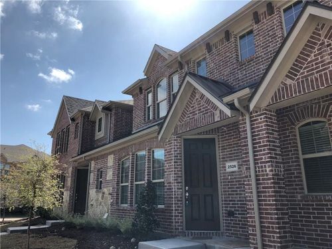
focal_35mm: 28
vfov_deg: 49.7
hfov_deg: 63.4
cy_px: 124
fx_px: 269
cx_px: 166
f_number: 1.8
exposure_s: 1/2525
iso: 20
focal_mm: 4
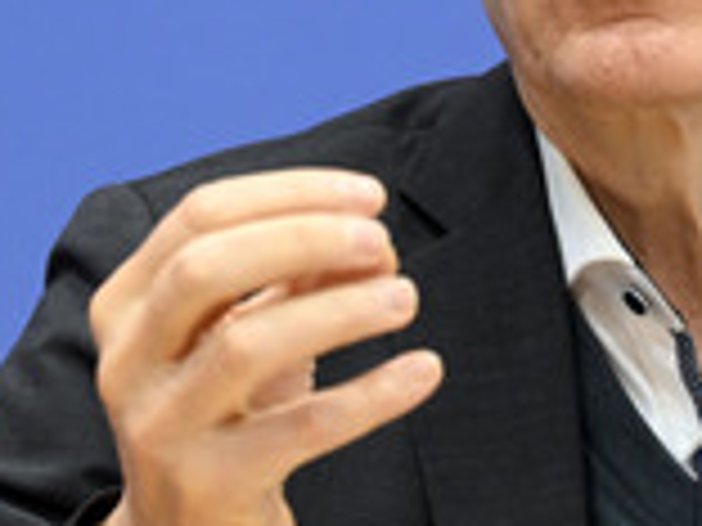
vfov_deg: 4.1
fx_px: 7341
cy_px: 45
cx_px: 520
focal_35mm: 362
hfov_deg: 5.5
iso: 5000
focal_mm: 130
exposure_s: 1/500
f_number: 5.6
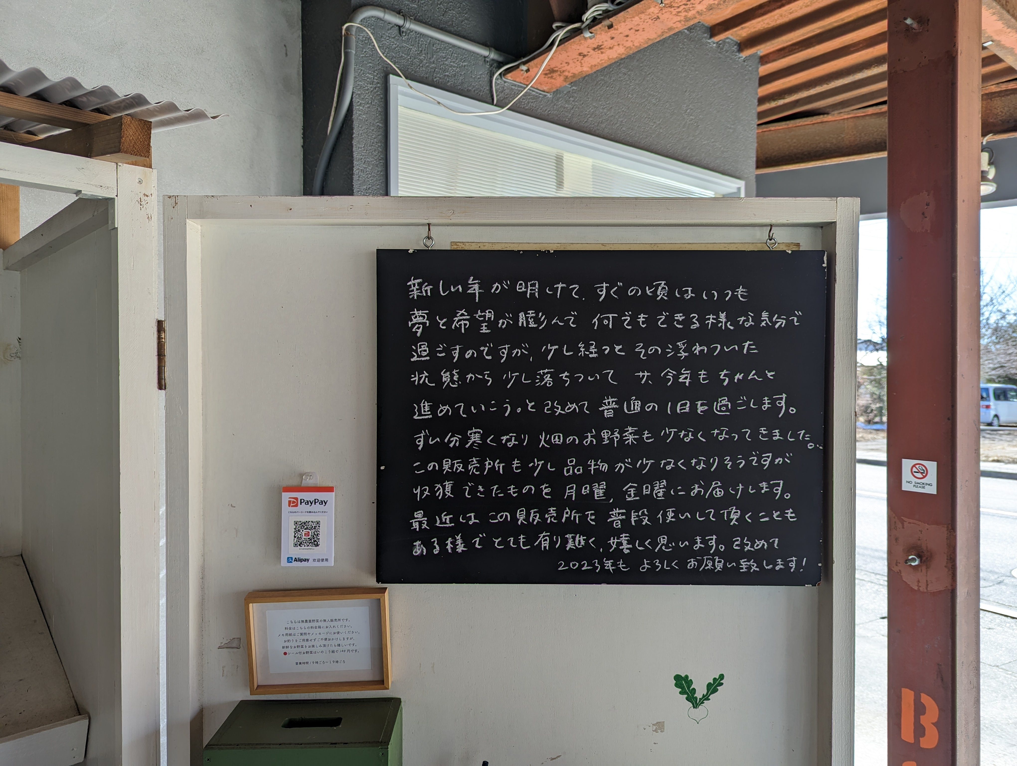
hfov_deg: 71.5
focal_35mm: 24
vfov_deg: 56.9
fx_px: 706
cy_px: 383
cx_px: 508
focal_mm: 6.81
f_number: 1.85
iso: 59
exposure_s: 1/555
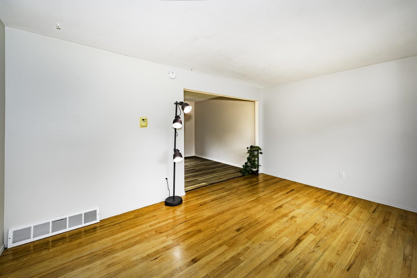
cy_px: 139
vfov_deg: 81.3
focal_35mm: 14
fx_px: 162
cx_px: 208
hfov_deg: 104.2
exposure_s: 1/60
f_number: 5.6
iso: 100
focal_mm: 14
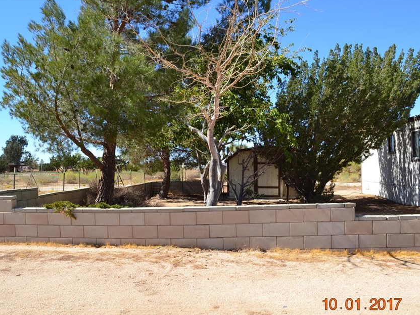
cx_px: 193
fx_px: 388
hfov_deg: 56.8
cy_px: 158
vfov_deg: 44.2
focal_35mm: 32
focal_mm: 18
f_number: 11
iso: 400
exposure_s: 1/400
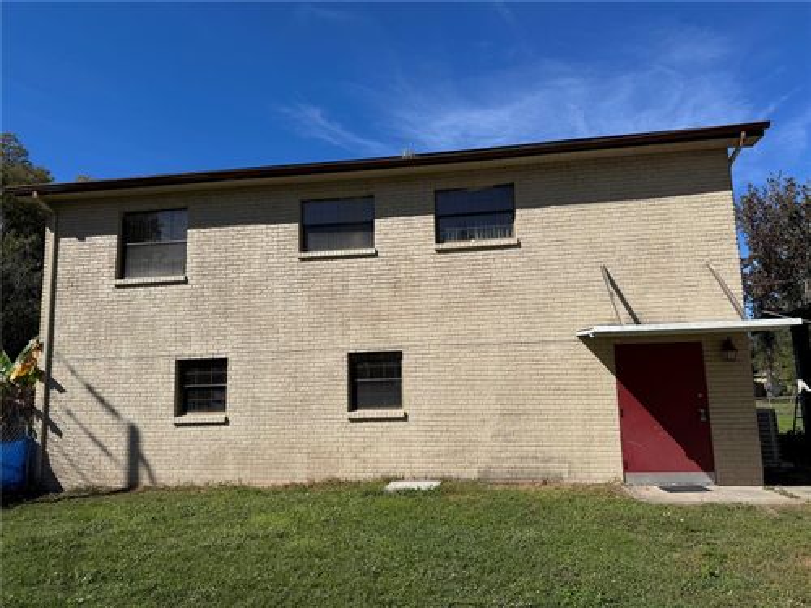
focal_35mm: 24
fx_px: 562
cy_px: 304
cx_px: 406
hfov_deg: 71.6
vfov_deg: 56.8
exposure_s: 1/6410
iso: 80
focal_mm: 6.76
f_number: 1.78
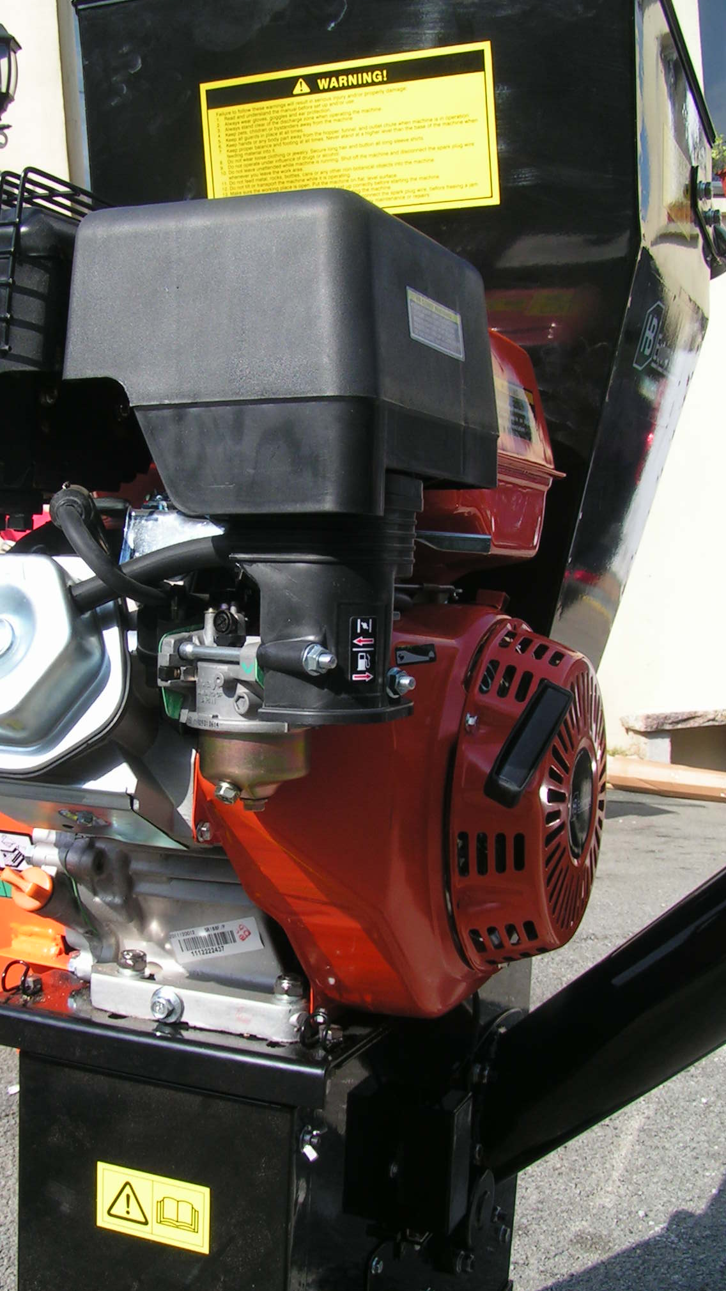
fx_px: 1437
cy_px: 645
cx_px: 266
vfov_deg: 48.4
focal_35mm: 42
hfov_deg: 28.2
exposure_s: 1/200
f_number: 5.6
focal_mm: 5.8
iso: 50
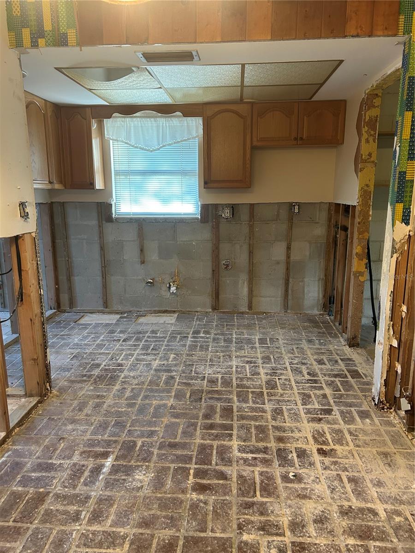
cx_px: 208
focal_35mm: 26
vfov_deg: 67.3
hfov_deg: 53.1
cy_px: 276
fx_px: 416
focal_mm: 5.7
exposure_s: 1/60
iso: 250
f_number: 1.5
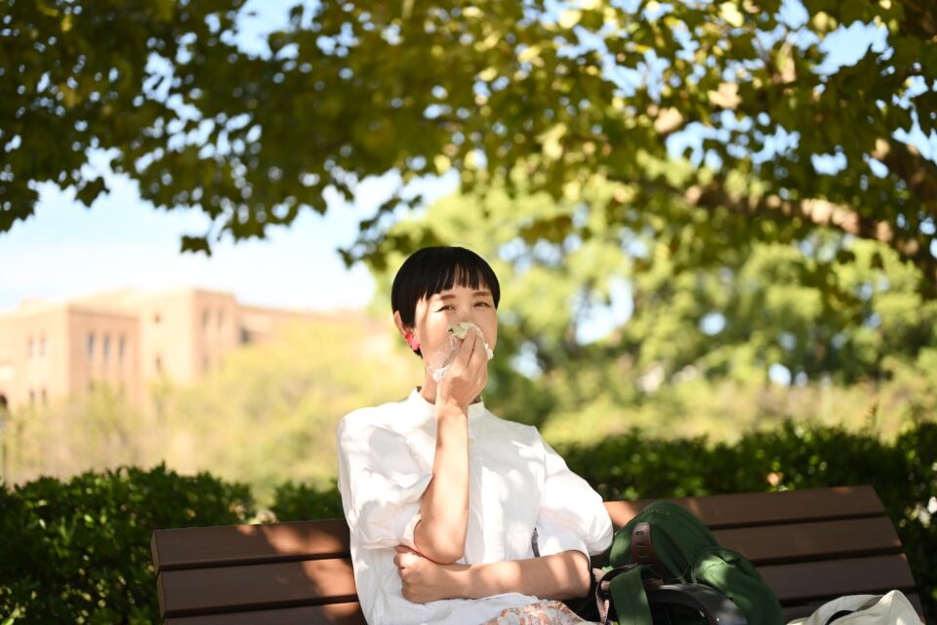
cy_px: 312
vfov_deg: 27.0
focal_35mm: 50
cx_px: 468
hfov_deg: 39.6
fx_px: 1301
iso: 100
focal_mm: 50
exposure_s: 1/1250
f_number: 1.8
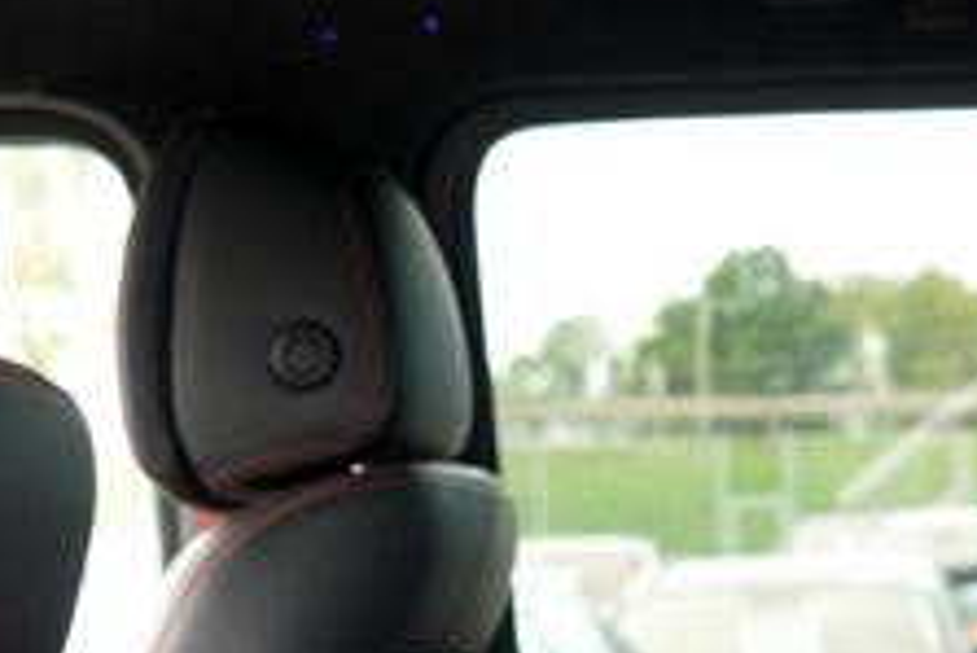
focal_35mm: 110
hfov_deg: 17.5
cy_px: 1041
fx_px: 2987
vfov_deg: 11.8
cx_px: 1249
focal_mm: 24
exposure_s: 1/60
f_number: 4
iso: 200
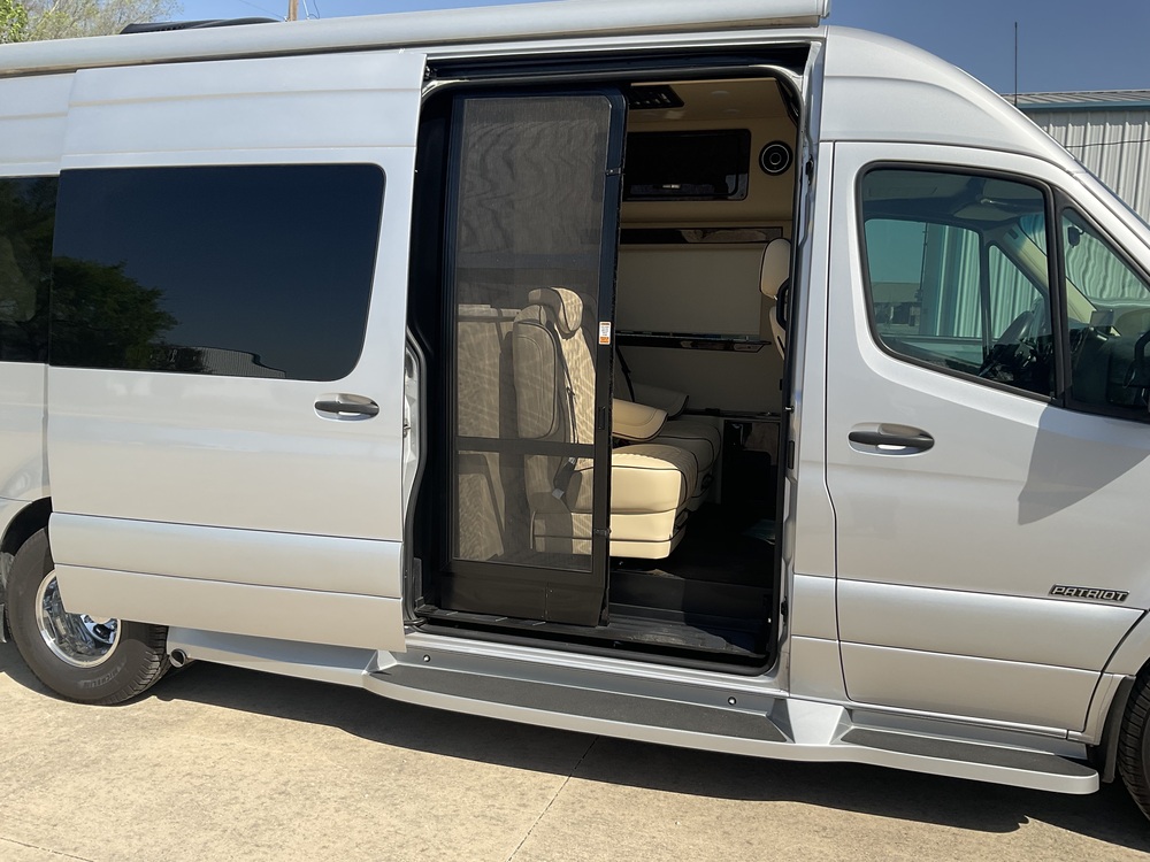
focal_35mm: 29
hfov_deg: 61.7
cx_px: 575
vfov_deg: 48.2
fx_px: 963
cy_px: 431
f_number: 1.8
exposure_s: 1/1848
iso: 16
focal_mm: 3
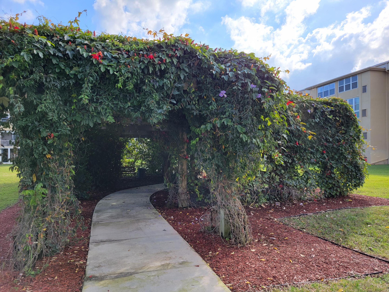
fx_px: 292
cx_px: 194
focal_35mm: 26
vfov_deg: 53.1
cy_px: 146
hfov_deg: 67.3
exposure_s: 1/736
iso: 40
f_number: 1.8
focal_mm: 5.4
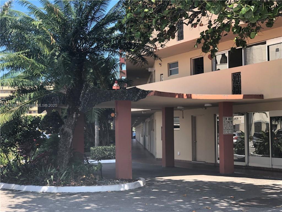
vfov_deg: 25.7
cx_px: 141
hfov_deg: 33.8
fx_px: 464
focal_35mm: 57
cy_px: 106
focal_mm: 6.6
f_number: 2.8
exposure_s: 1/164
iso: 20
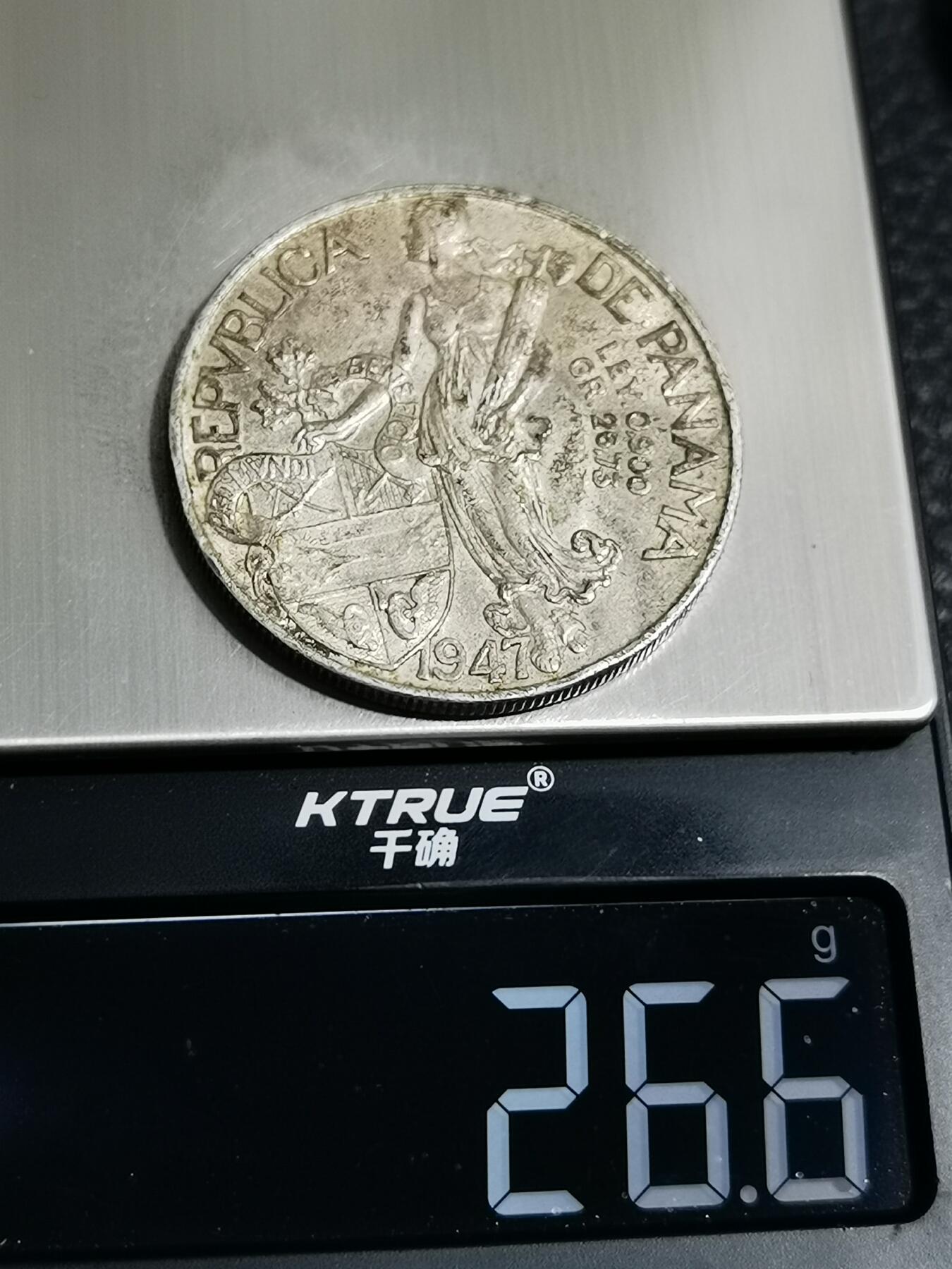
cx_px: 476
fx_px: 2567
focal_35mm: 70
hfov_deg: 21.0
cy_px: 634
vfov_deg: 27.8
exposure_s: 1/100
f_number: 1.9
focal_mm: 6.67
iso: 160
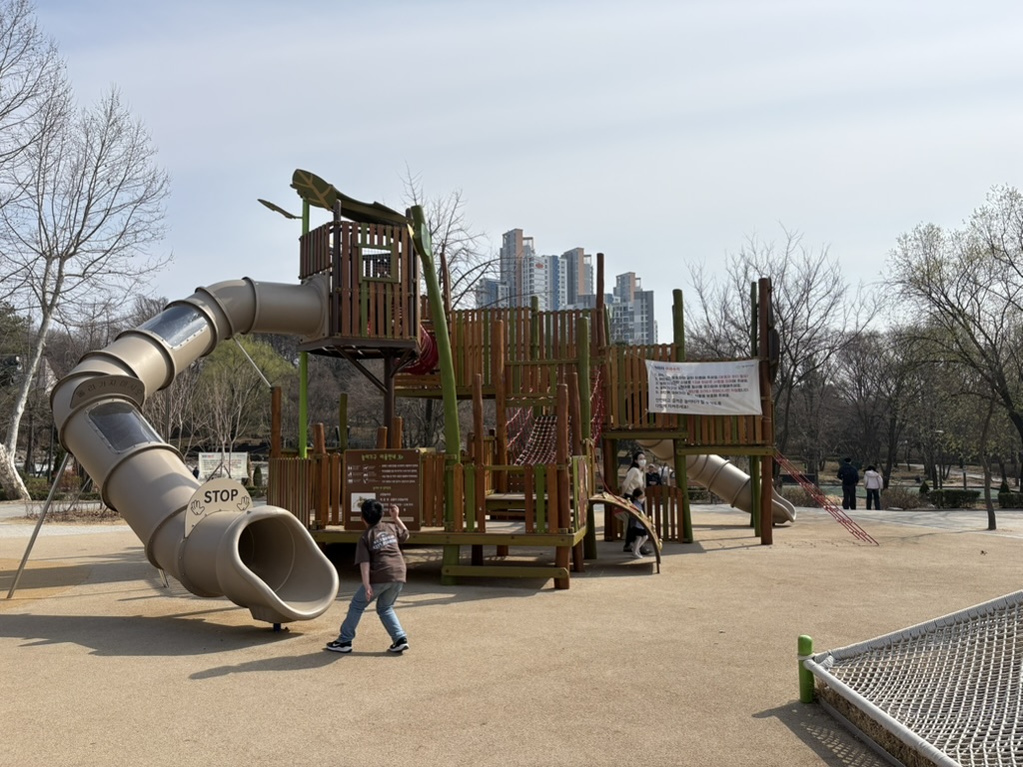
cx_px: 512
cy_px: 384
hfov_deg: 67.3
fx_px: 768
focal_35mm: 26
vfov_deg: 53.1
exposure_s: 1/4950
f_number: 1.6
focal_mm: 5.96
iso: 50
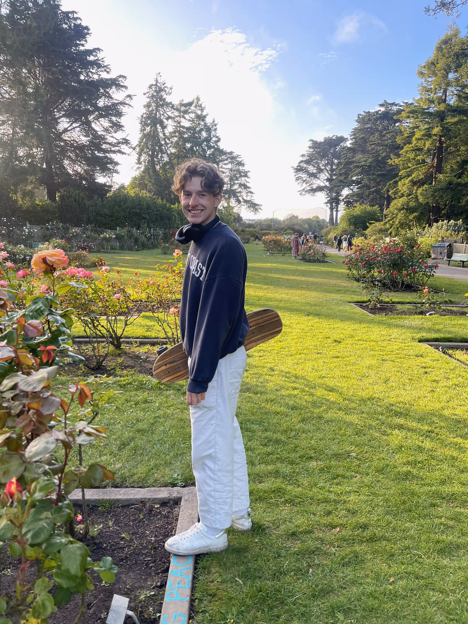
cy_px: 312
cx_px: 234
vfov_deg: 69.4
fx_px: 451
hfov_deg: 54.9
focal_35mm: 25
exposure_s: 1/336
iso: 32
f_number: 1.6
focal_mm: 5.1
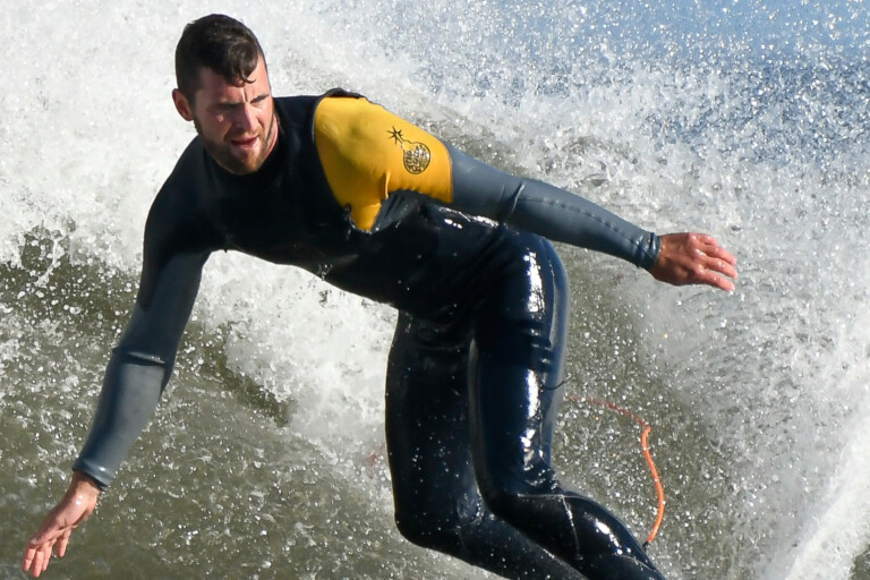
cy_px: 381
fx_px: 60388
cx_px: 147
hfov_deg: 0.8
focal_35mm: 2499
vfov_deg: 0.6
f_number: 5.6
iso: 720
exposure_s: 1/4000
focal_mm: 500
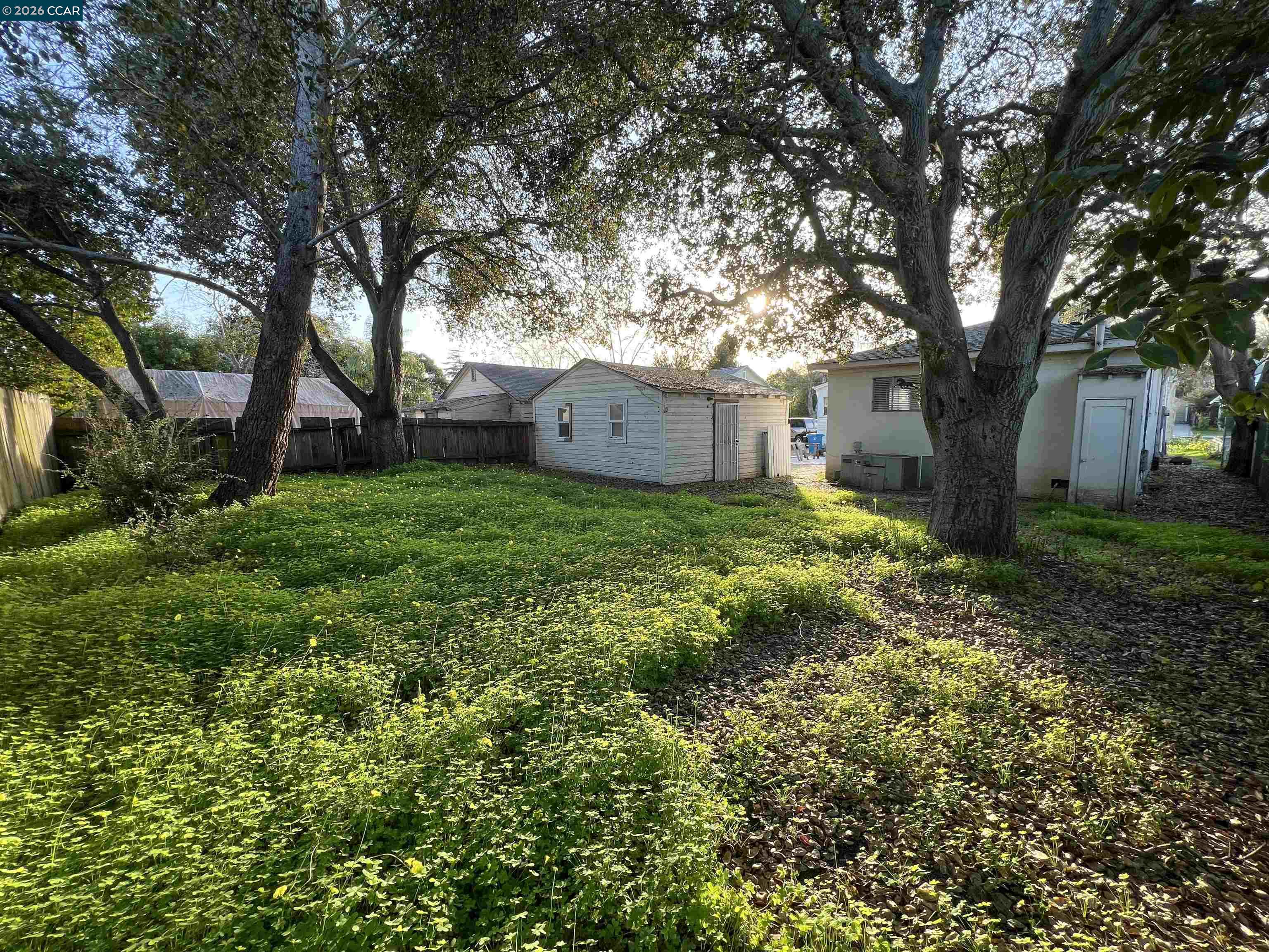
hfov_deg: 106.2
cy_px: 476
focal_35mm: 13
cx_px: 634
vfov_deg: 89.9
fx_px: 477
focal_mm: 1.57
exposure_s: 1/110
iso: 32
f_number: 1.8
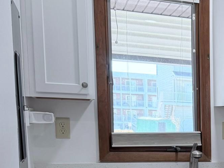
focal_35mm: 74
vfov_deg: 19.0
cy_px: 194
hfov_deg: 22.6
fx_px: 479
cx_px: 316
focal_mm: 6.76
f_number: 1.78
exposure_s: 1/188
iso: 160
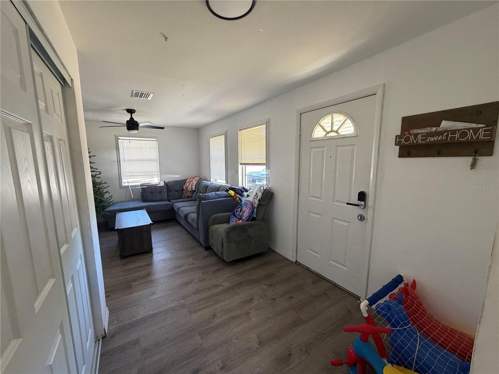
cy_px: 187
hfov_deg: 102.1
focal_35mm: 14
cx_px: 250
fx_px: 202
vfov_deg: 85.7
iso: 320
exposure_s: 1/71
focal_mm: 2.22
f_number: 2.2
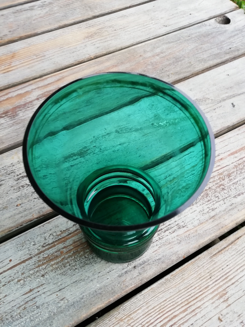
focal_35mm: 26
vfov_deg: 67.3
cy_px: 164
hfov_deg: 53.1
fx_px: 245
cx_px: 122
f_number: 2.2
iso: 64
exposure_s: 1/33.3
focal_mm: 3.21
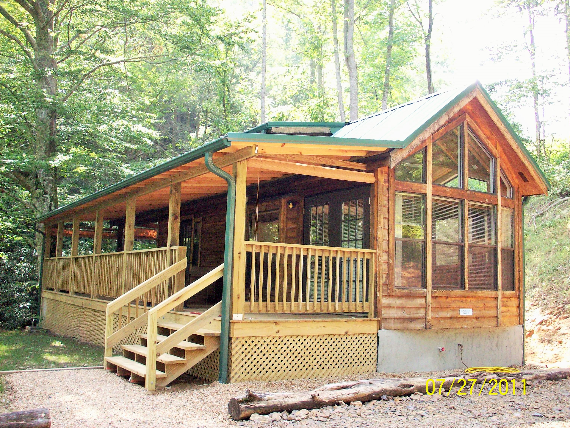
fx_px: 609
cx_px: 285
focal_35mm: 37
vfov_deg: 38.7
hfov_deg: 50.1
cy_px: 214
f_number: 2.8
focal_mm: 6.2
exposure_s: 1/125
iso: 200
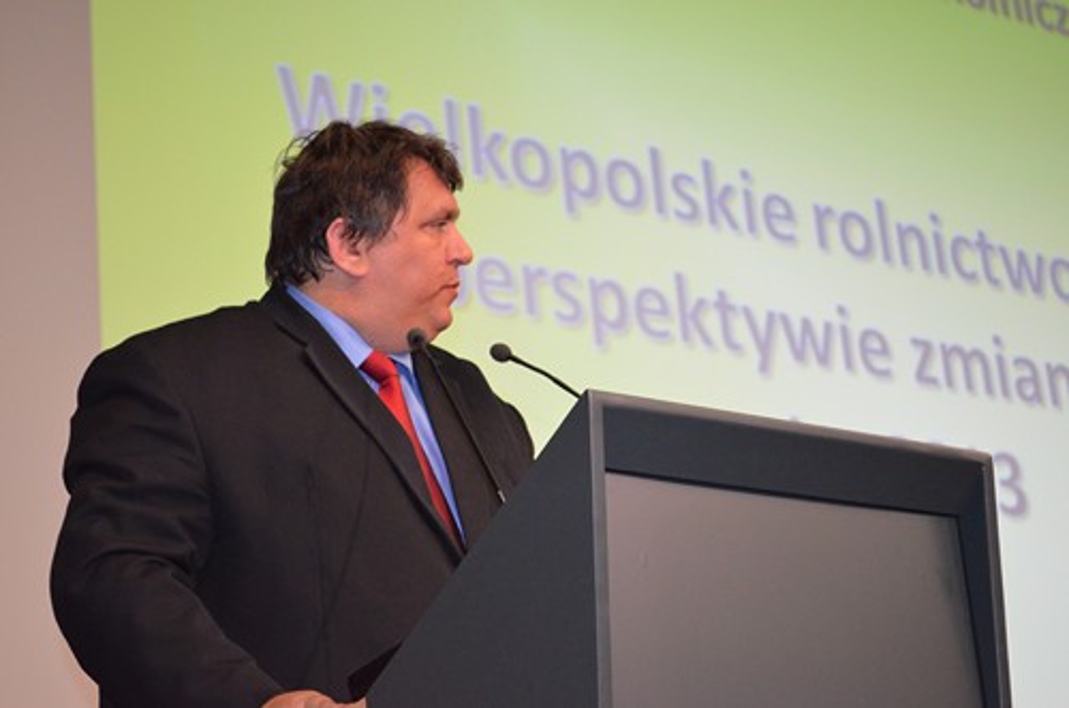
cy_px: 354
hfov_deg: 24.7
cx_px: 534
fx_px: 2444
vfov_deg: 16.5
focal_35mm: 82
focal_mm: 55
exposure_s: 1/60
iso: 3200
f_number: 5.6
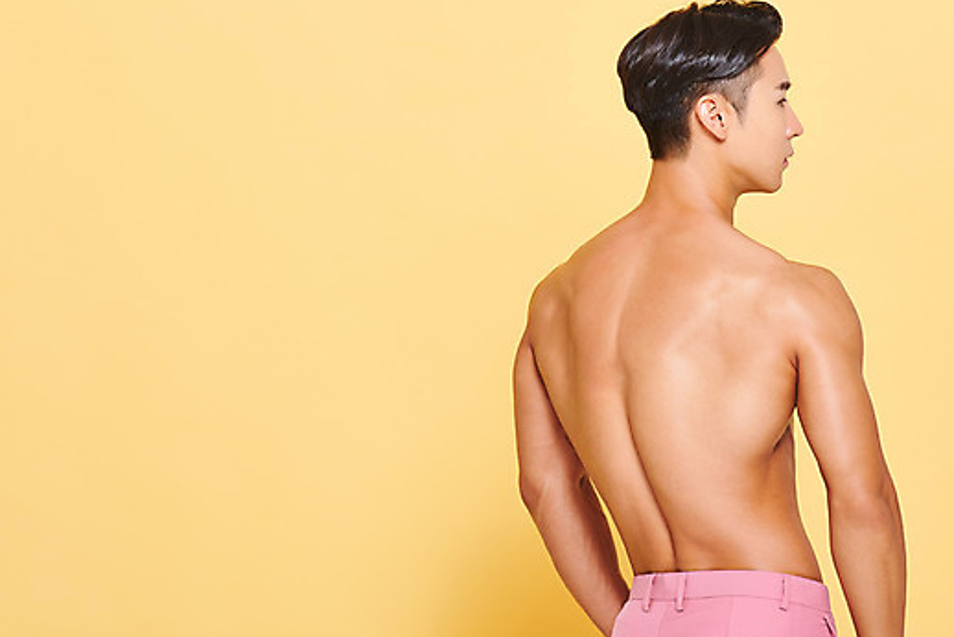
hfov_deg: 12.7
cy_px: 311
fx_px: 4295
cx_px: 528
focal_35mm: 162
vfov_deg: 8.5
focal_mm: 140
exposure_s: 1/125
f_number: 11
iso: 100
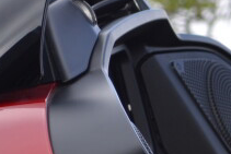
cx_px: 335
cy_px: 263
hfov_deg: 5.4
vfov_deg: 3.7
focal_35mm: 375
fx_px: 2408
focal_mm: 44
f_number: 5.3
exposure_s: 1/160
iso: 100
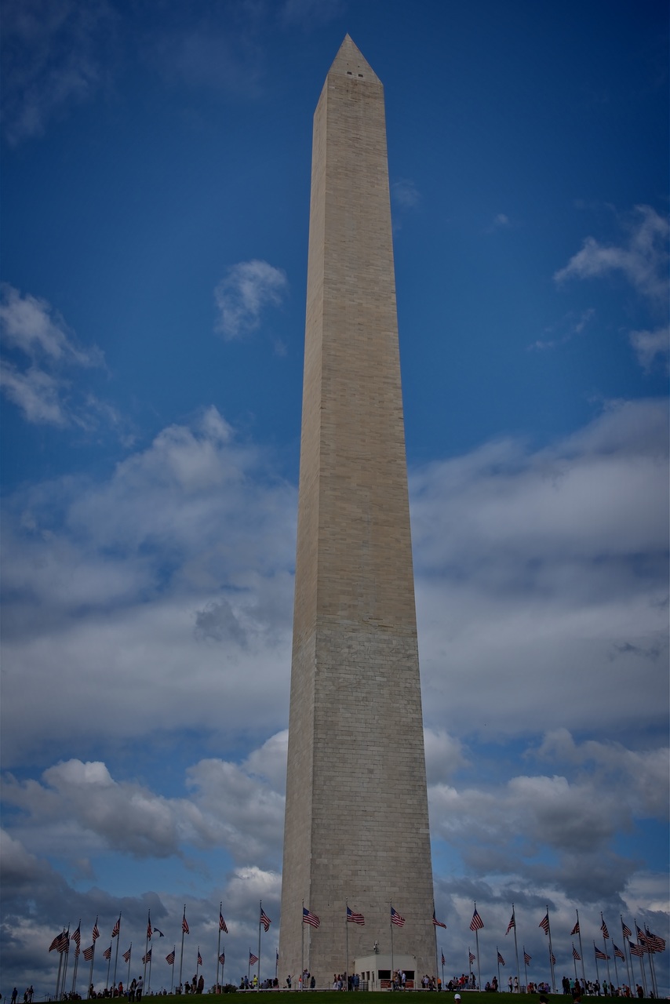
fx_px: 1060
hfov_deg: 35.1
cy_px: 502
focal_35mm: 38
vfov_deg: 50.7
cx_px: 335
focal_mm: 38
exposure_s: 1/400
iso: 100
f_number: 10
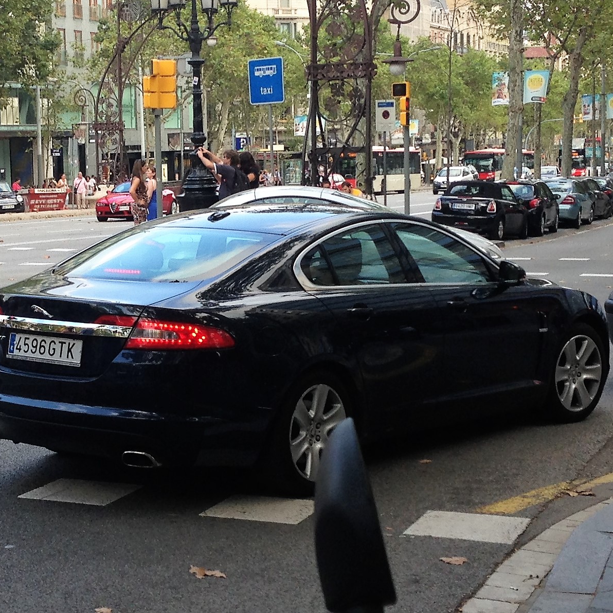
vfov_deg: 42.8
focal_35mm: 39
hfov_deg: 42.7
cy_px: 306
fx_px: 781
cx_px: 250
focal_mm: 4.13
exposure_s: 1/196
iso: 50
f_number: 2.4
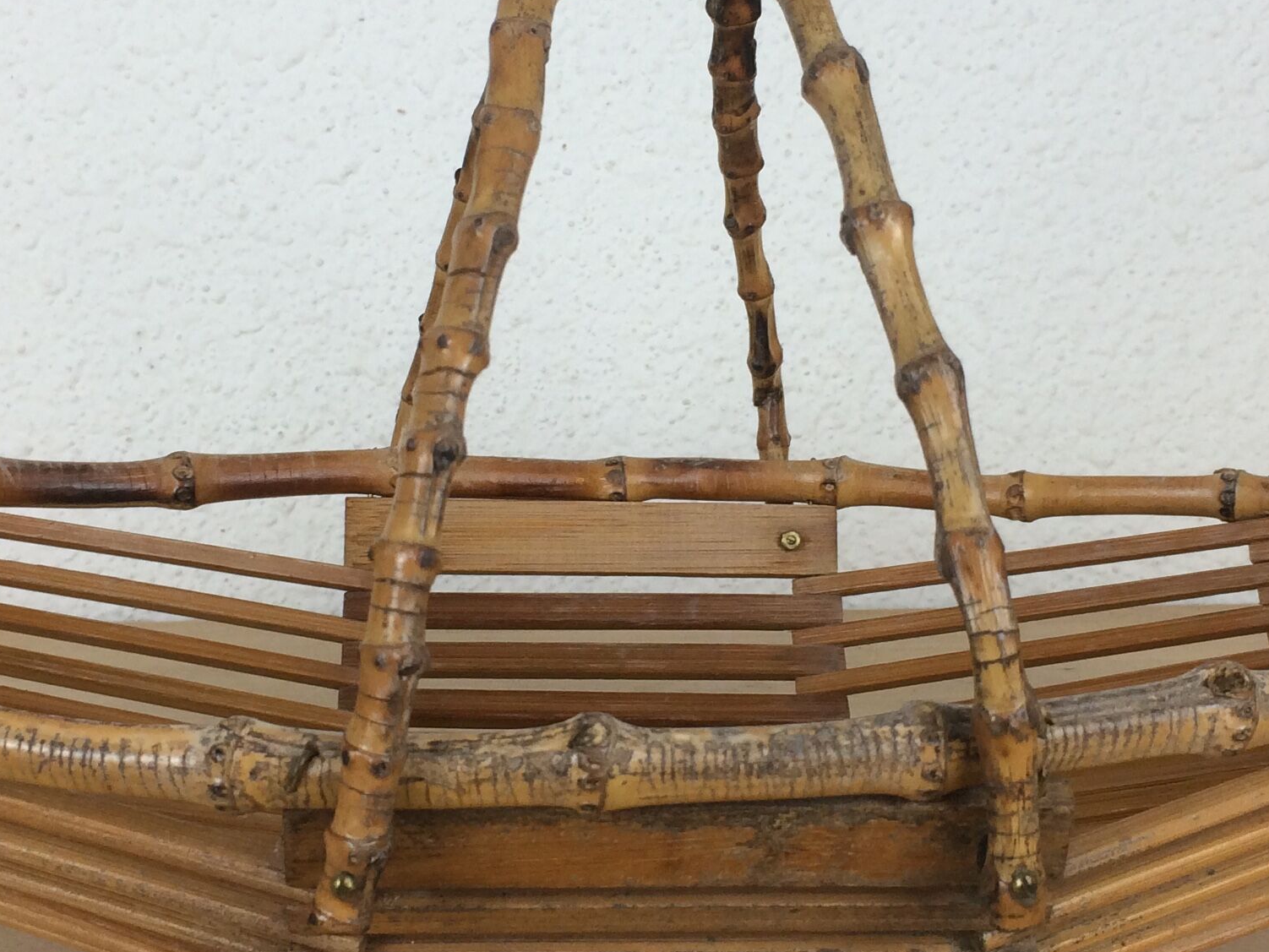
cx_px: 631
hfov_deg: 30.7
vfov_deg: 23.3
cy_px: 390
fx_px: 2310
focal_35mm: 63
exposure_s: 1/100
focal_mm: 4.15
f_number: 2.2
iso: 50
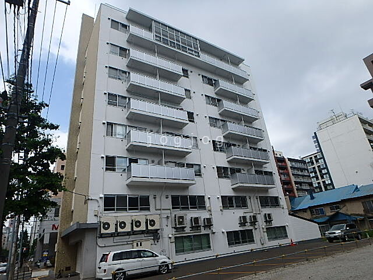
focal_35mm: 21
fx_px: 226
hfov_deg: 79.0
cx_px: 186
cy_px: 140
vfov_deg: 63.4
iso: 125
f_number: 3.5
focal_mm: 3.7
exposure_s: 1/1000
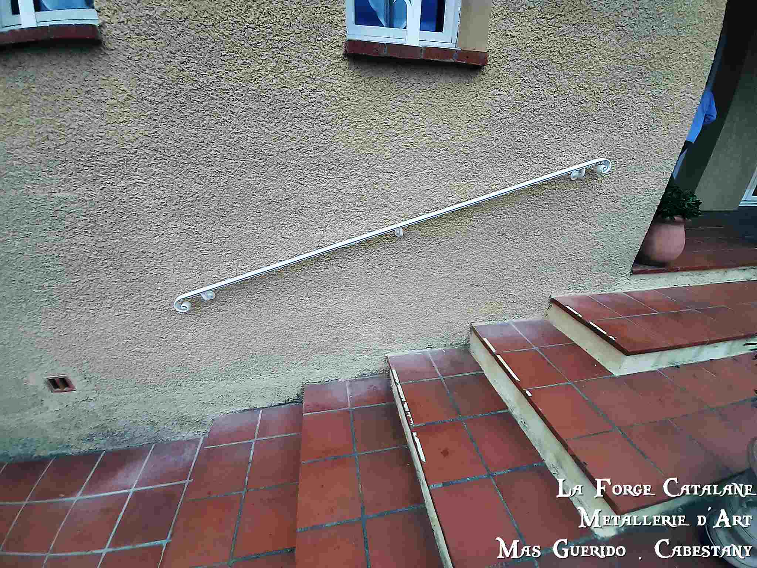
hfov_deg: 106.2
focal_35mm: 13
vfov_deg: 89.9
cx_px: 378
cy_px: 284
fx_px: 284
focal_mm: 1.13
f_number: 2.2
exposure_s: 1/131
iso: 40
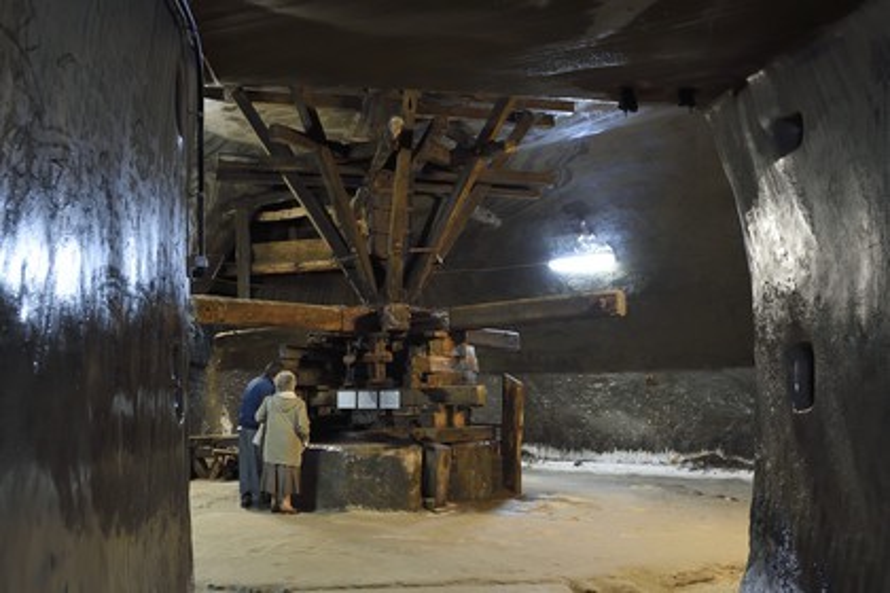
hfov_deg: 63.7
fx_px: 717
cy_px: 296
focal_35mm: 29
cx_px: 445
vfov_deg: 45.0
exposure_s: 1/15
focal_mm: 29
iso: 3200
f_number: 5.6
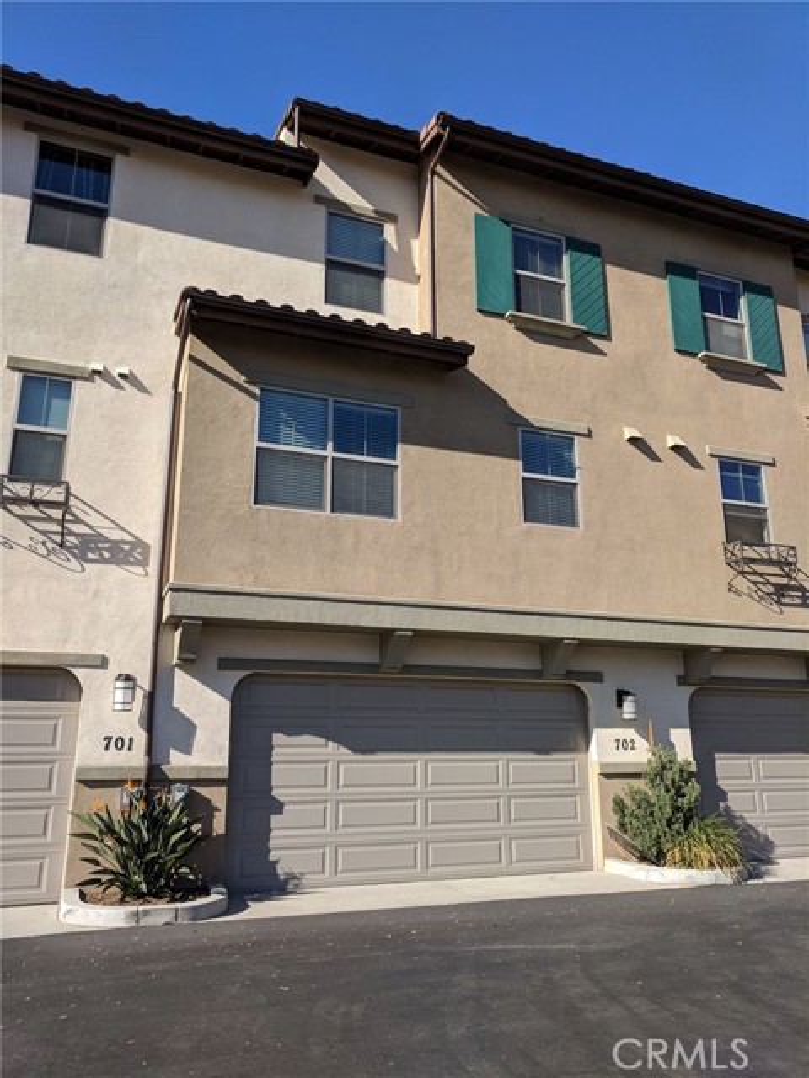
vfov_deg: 67.3
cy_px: 539
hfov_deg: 53.1
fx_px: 810
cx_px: 404
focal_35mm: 26
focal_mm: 4.67
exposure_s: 1/1433
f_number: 2
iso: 51
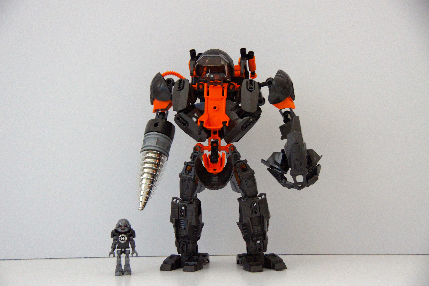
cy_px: 143
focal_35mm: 75
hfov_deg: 27.0
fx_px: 893
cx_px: 214
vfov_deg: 18.2
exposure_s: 1/40
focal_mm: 50
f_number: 4.5
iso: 1600
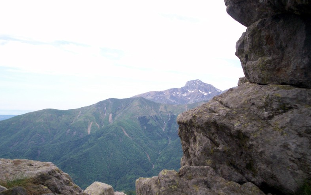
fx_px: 330
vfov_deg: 32.7
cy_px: 112
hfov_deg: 50.4
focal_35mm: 39
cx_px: 158
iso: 100
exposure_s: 1/337
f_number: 4.5
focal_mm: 5.9
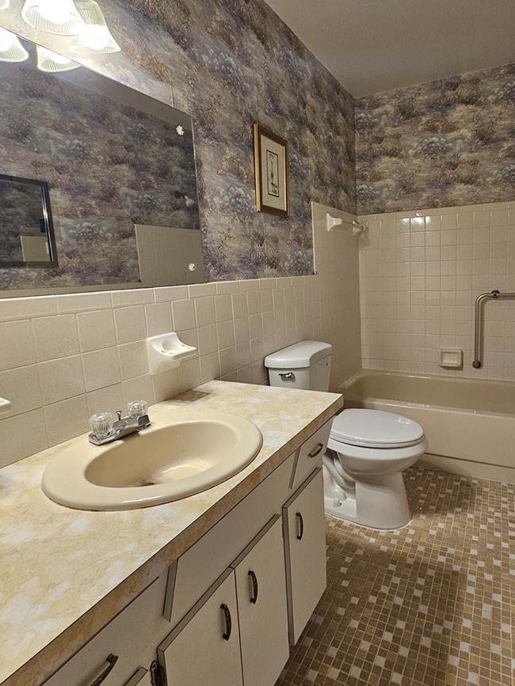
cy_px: 318
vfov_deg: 87.6
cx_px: 326
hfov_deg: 70.3
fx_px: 357
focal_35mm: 18
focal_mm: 2.2
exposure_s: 1/60
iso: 200
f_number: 2.2
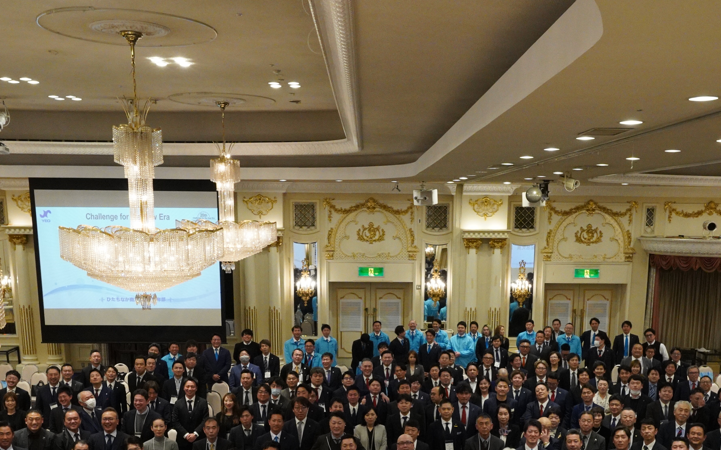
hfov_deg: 48.2
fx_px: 806
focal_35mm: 41
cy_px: 399
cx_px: 395
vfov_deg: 30.0
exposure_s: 1/80
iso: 8000
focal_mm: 24
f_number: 11
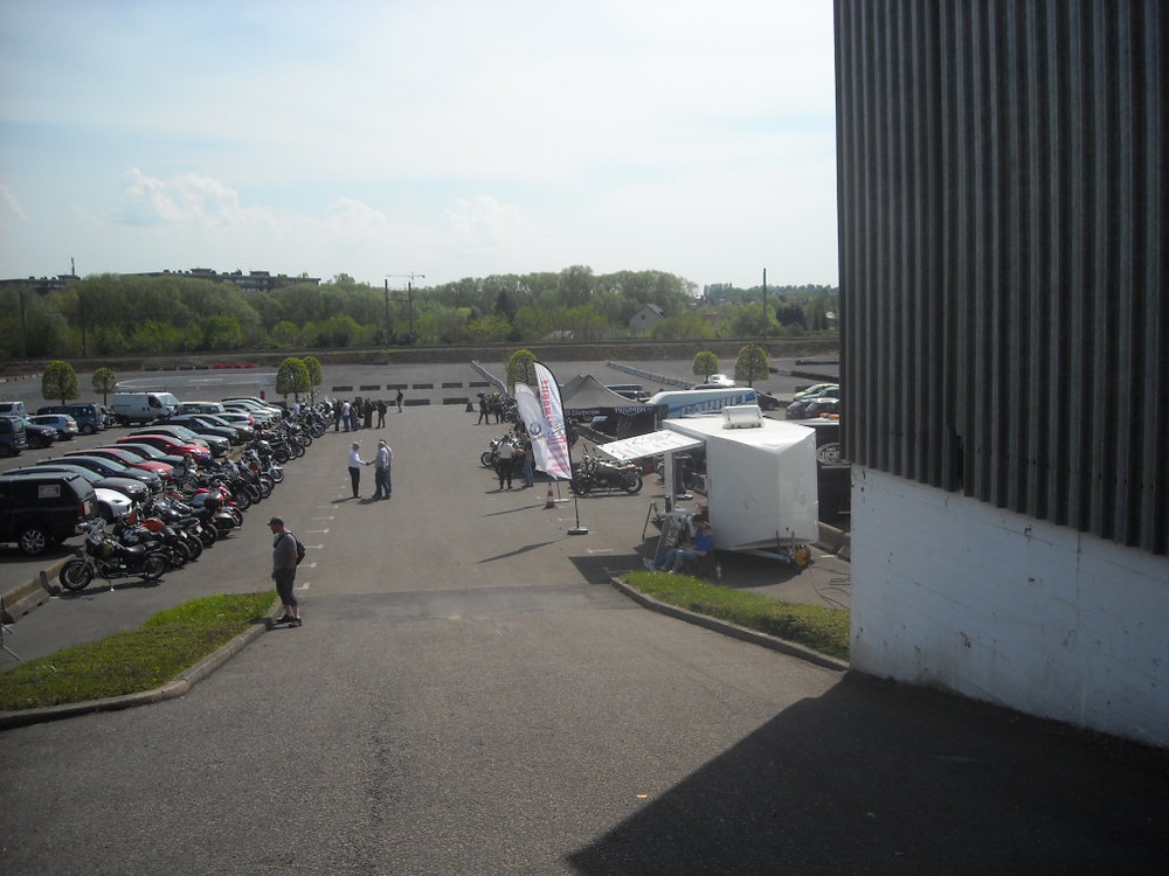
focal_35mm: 35
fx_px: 1182
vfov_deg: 40.7
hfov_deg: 52.6
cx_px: 584
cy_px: 438
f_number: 5.6
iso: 64
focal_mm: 5.7
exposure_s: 1/478
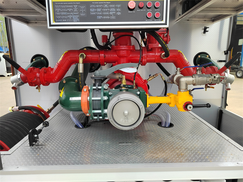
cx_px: 122
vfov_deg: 58.9
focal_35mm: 23
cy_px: 91
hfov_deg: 73.9
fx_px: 161
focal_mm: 5.52
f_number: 1.9
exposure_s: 1/850
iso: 347
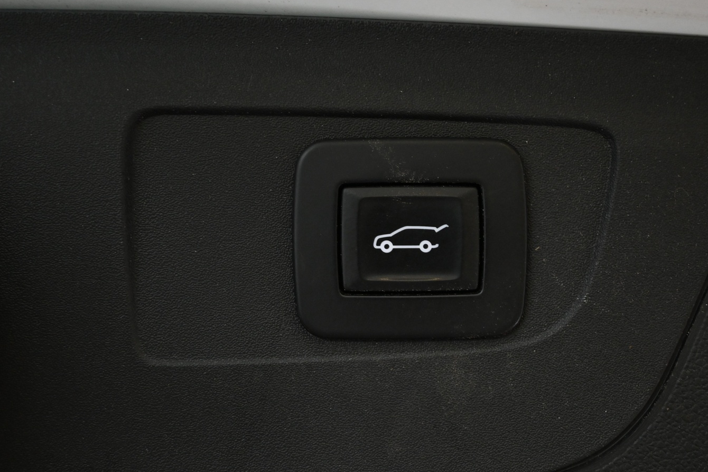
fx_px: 1034
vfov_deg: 25.7
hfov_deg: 37.7
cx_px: 402
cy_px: 246
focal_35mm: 53
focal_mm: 29
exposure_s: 1/50
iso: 1800
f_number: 4.8
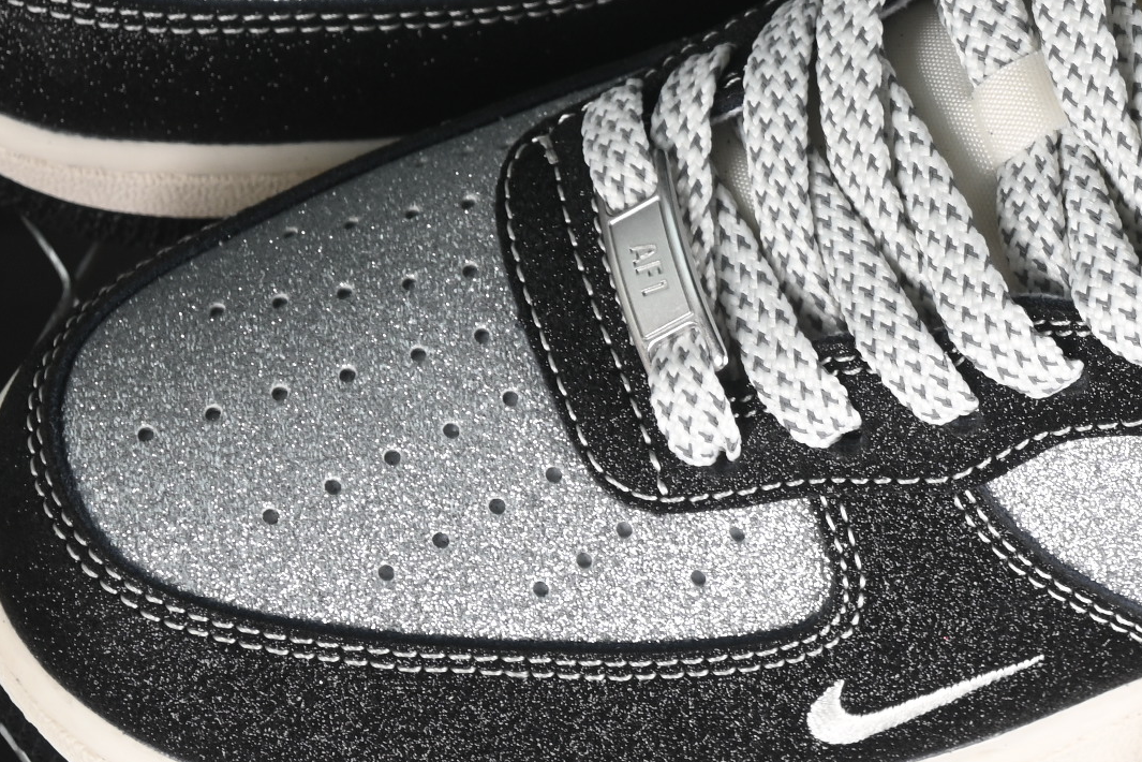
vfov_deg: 7.0
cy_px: 40
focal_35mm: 196
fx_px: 6217
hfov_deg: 10.4
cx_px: 993
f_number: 6.3
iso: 160
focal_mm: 50
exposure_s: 1/50
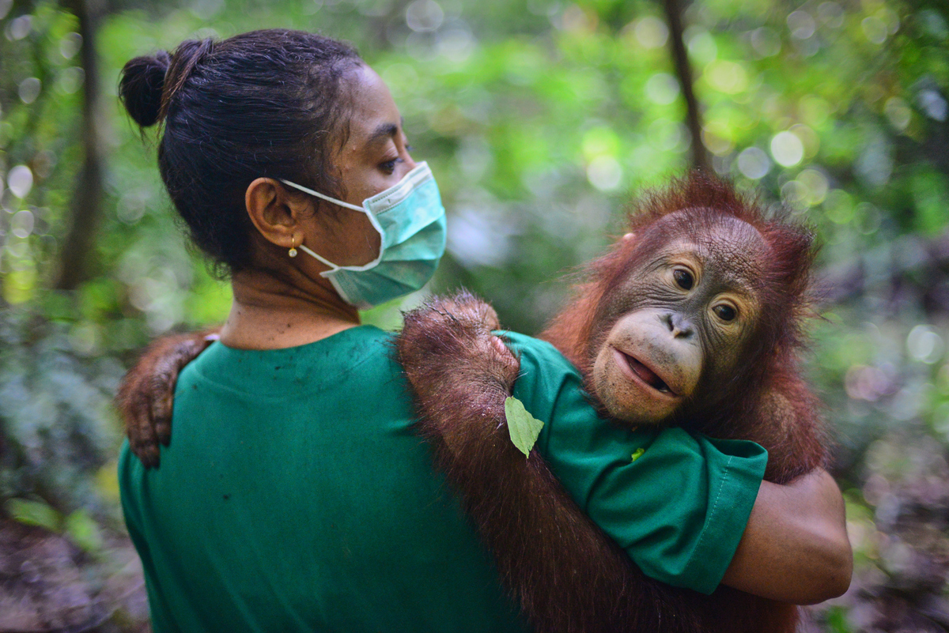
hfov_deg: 39.6
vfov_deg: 27.0
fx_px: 1318
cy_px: 316
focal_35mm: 50
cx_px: 474
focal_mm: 50
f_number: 2.5
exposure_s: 1/640
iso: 3200
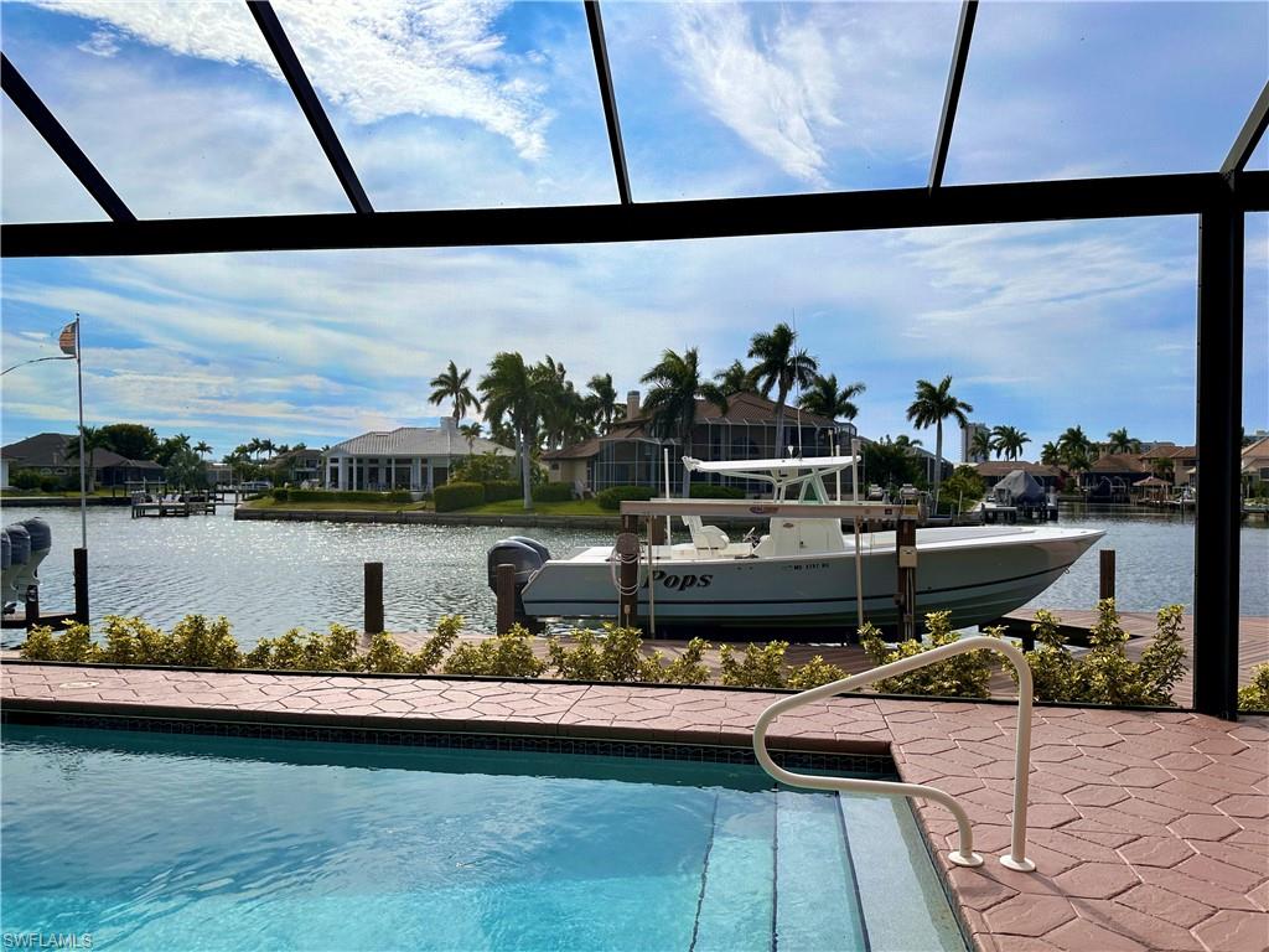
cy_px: 476
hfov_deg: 71.6
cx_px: 634
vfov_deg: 56.8
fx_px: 880
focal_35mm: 24
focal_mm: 6.86
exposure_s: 1/7576
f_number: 1.78
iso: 80
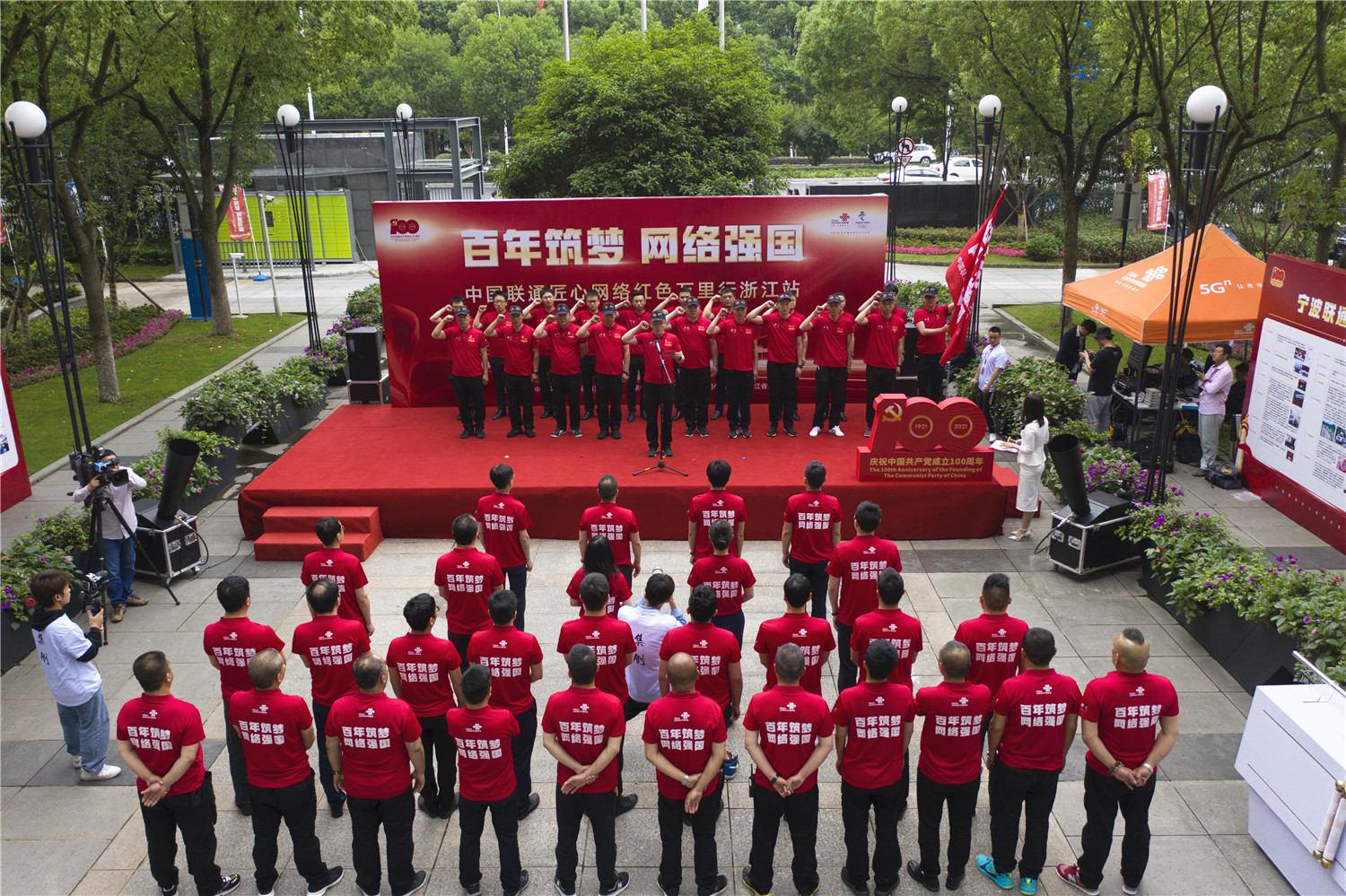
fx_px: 1046
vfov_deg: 46.4
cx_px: 673
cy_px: 448
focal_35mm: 28
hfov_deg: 65.5
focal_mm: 10.26
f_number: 2.8
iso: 200
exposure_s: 1/240
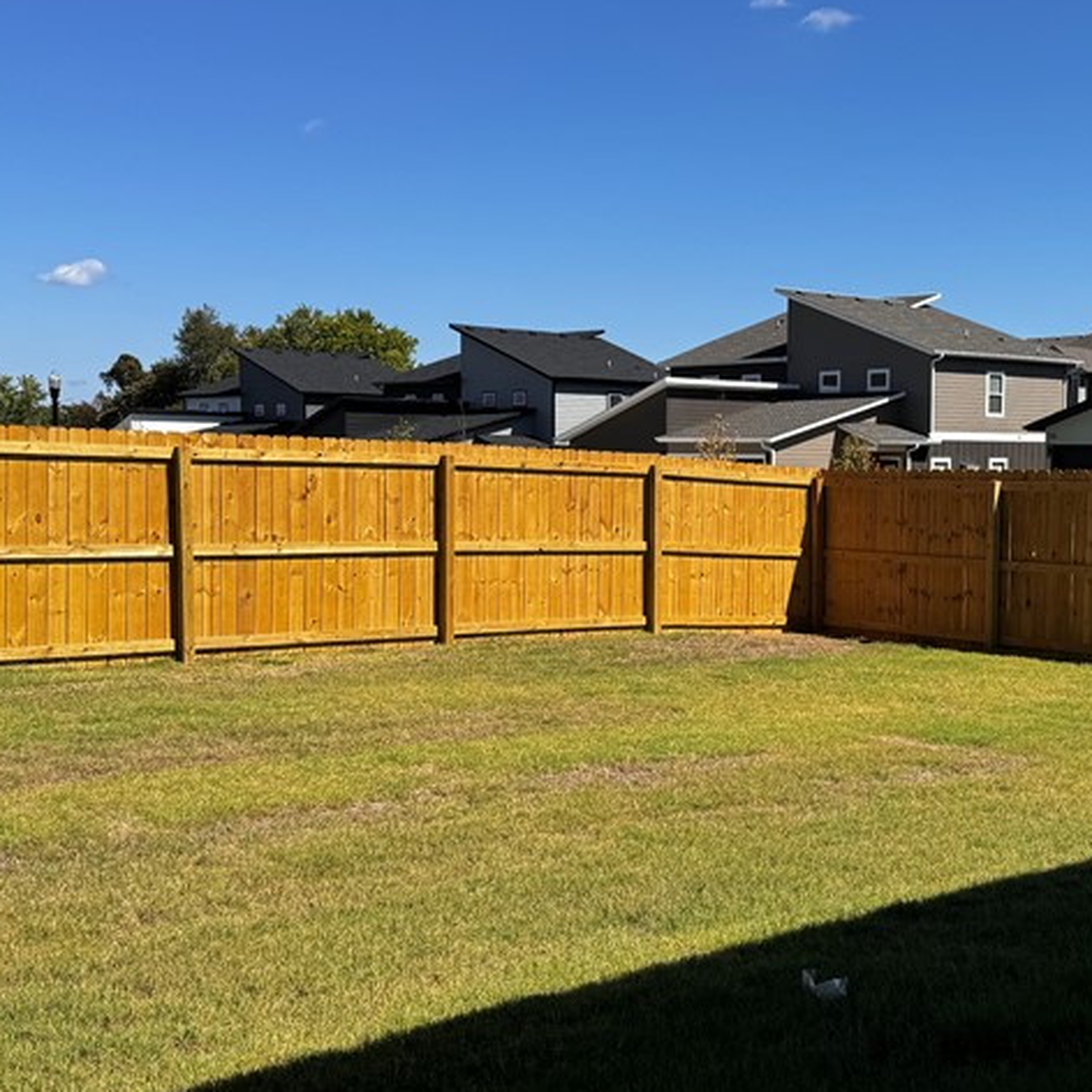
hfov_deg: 36.3
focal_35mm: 46
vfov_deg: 36.8
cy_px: 560
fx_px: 1642
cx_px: 750
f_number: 1.78
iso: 80
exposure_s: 1/4950
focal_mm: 6.76
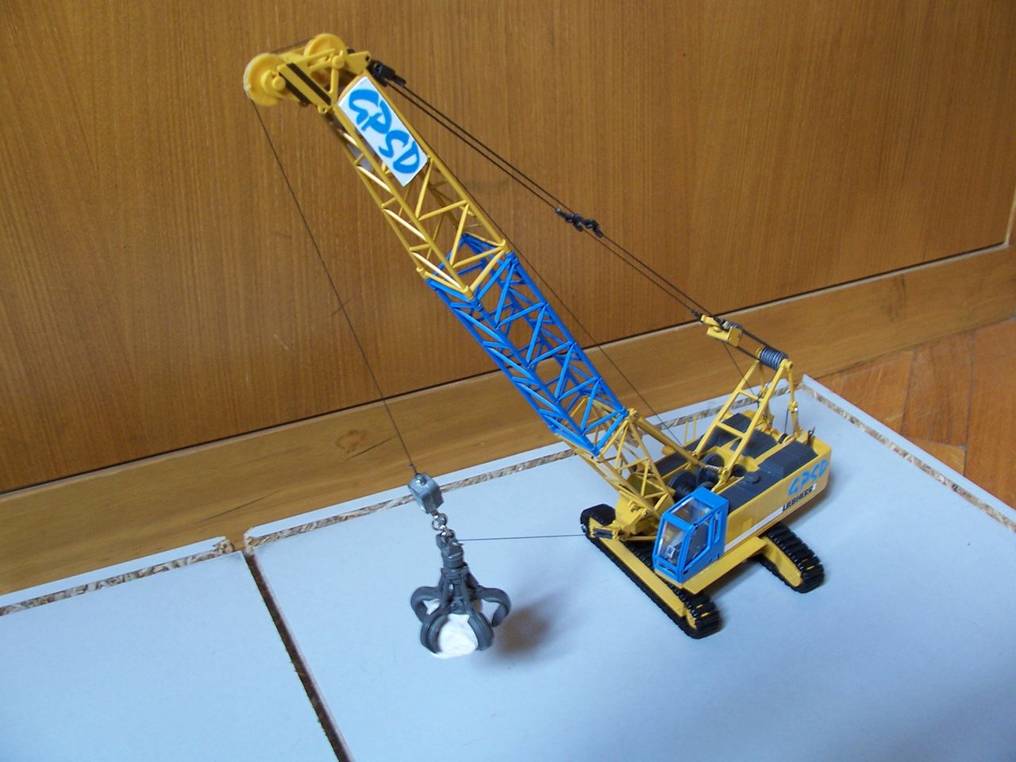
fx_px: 1027
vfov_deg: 40.7
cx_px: 508
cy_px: 381
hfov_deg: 52.6
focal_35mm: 35
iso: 140
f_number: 2.8
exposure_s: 1/8
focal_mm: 6
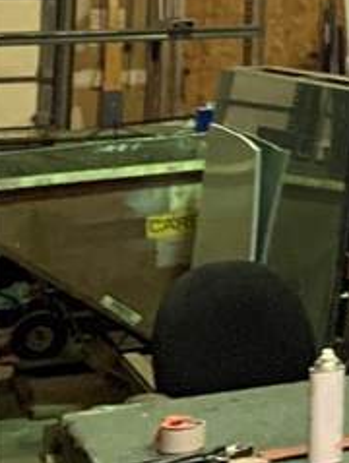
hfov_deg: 8.1
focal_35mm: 139
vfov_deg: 13.5
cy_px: -186
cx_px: 1229
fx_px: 1864
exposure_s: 1/60
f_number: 1.8
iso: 160
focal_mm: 4.25
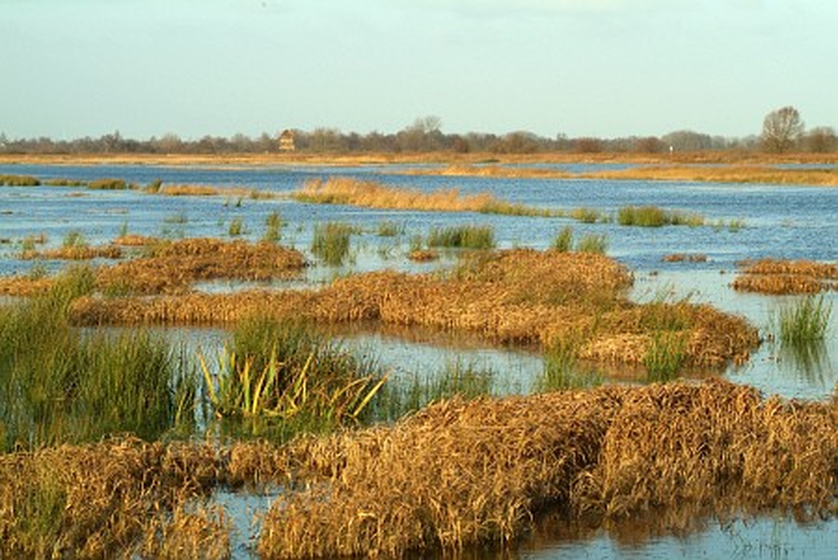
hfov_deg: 19.4
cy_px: 280
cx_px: 419
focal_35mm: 105
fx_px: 2446
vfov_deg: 13.1
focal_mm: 70
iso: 400
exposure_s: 1/500
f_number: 11
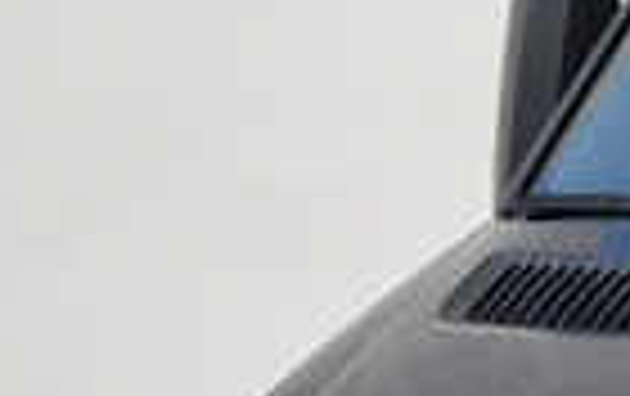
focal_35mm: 457
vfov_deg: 2.9
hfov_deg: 4.4
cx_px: 1802
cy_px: 436
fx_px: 7859
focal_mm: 42
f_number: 5.6
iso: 100
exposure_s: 1/125
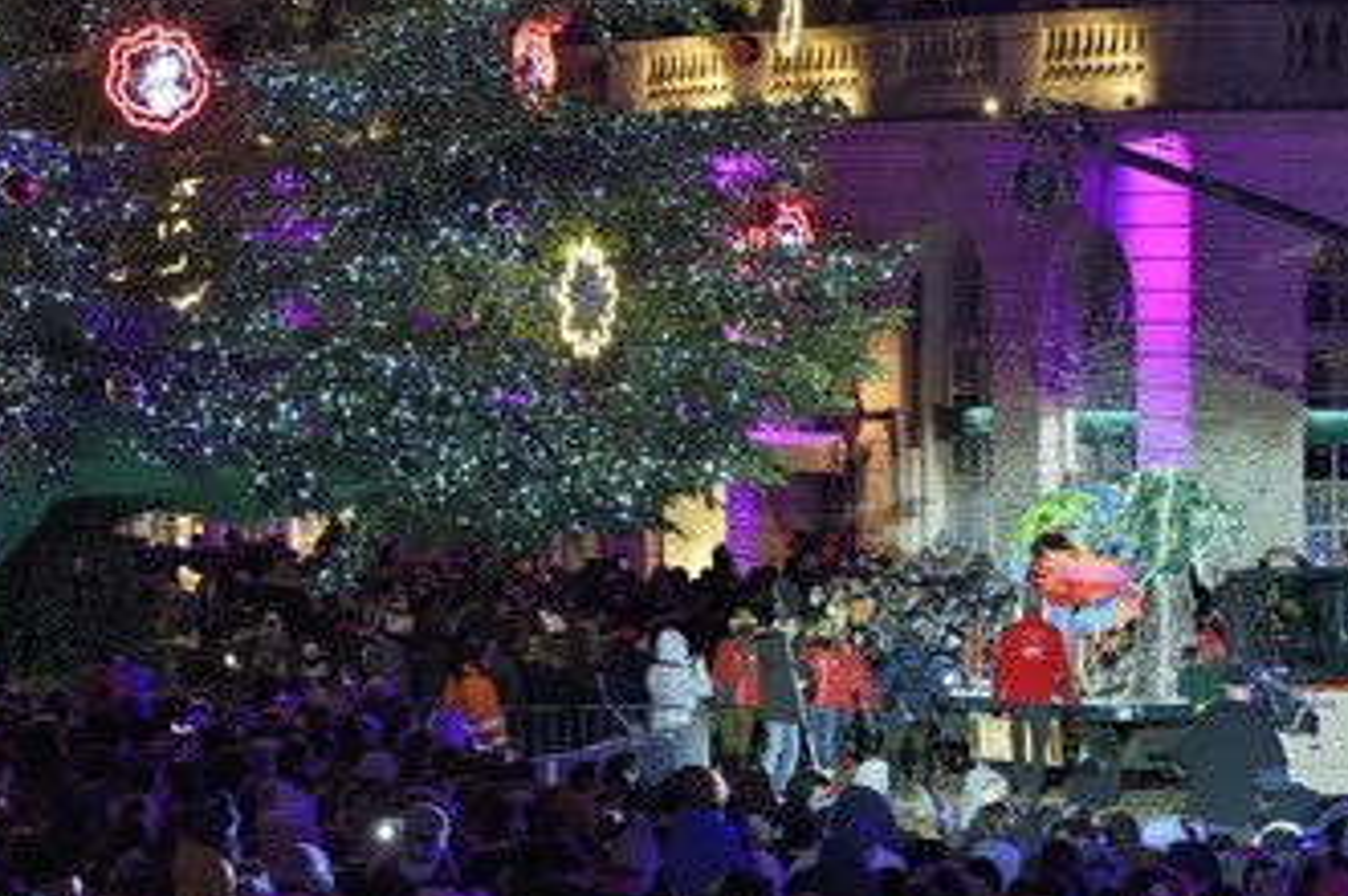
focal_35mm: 254
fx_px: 9501
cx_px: 800
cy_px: 550
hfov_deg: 8.1
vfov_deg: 5.4
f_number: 6.3
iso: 1600
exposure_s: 1/20
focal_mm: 200
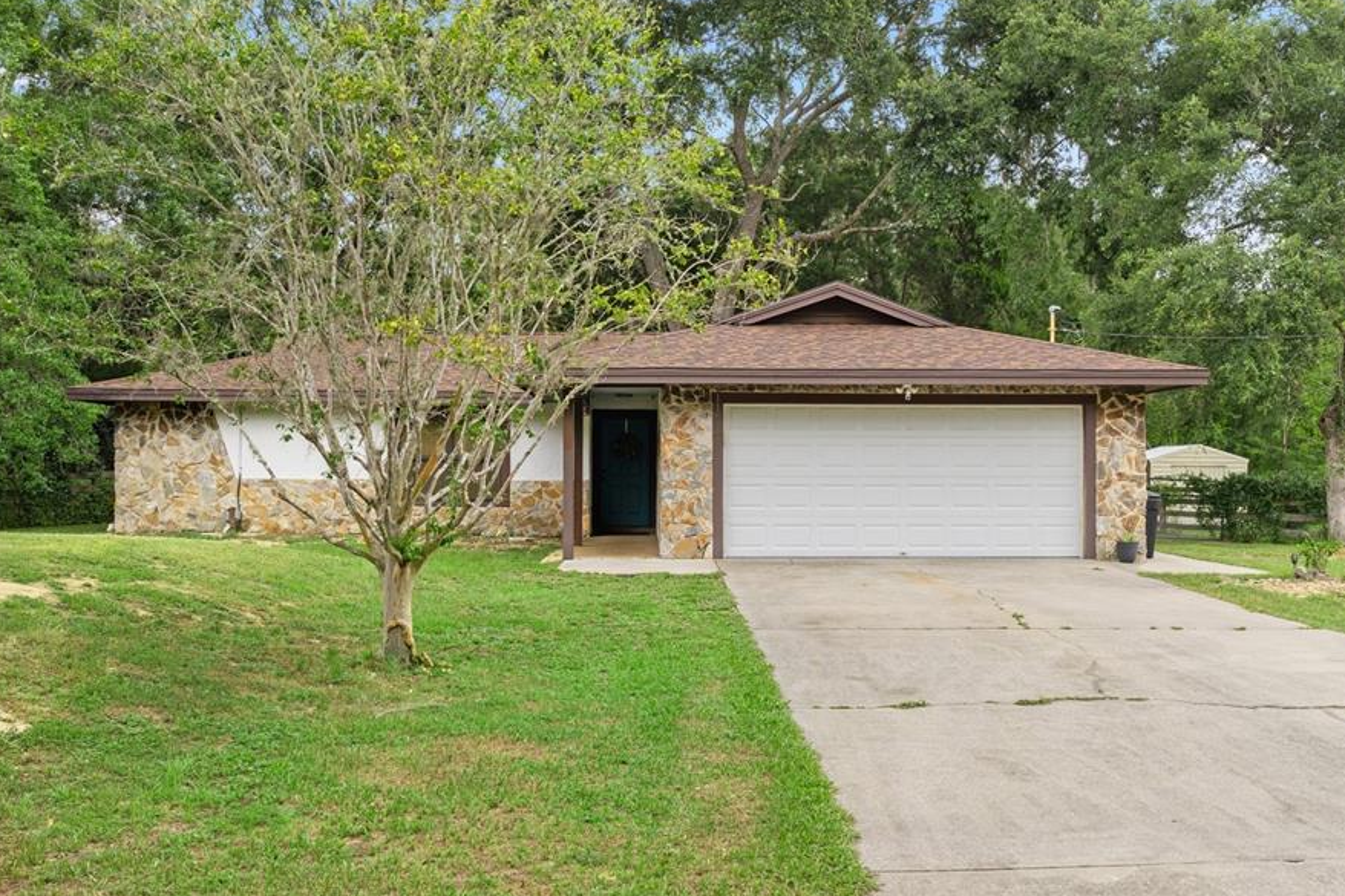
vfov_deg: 37.8
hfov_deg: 54.4
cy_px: 463
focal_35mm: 35
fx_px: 1307
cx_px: 682
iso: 320
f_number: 8
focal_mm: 20
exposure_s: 1/50
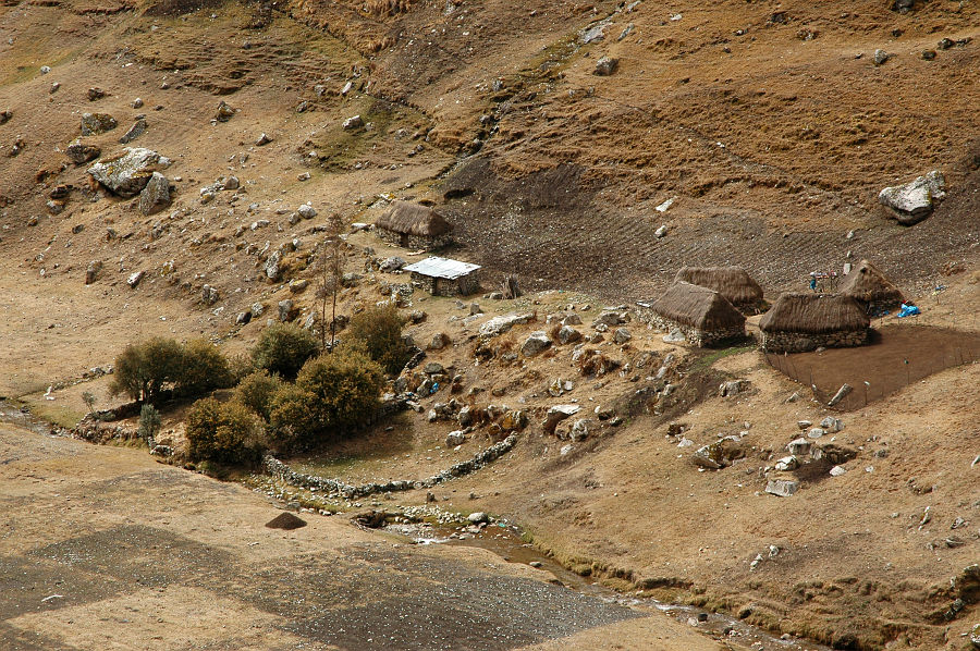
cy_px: 326
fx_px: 2855
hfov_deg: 19.5
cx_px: 490
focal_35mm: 105
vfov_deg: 13.0
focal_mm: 70
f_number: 8
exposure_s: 1/250
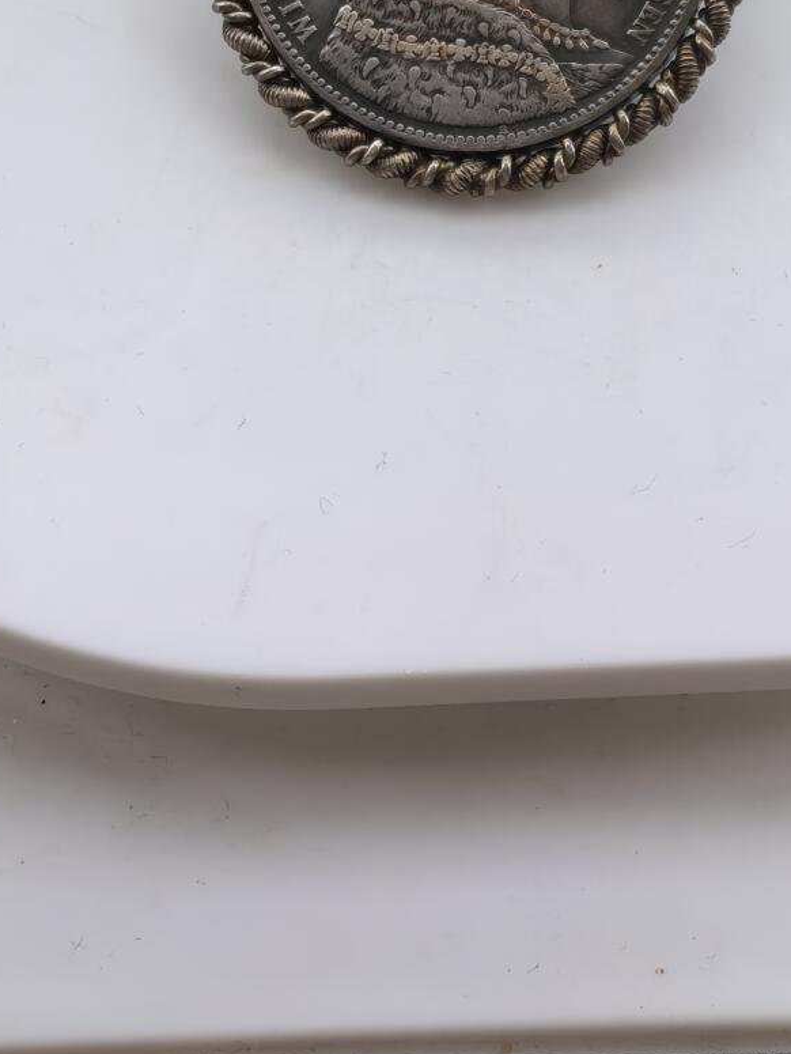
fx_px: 3958
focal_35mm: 130
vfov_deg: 15.2
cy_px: 566
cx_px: 463
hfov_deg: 11.4
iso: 160
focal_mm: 5.75
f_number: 2
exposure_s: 1/385
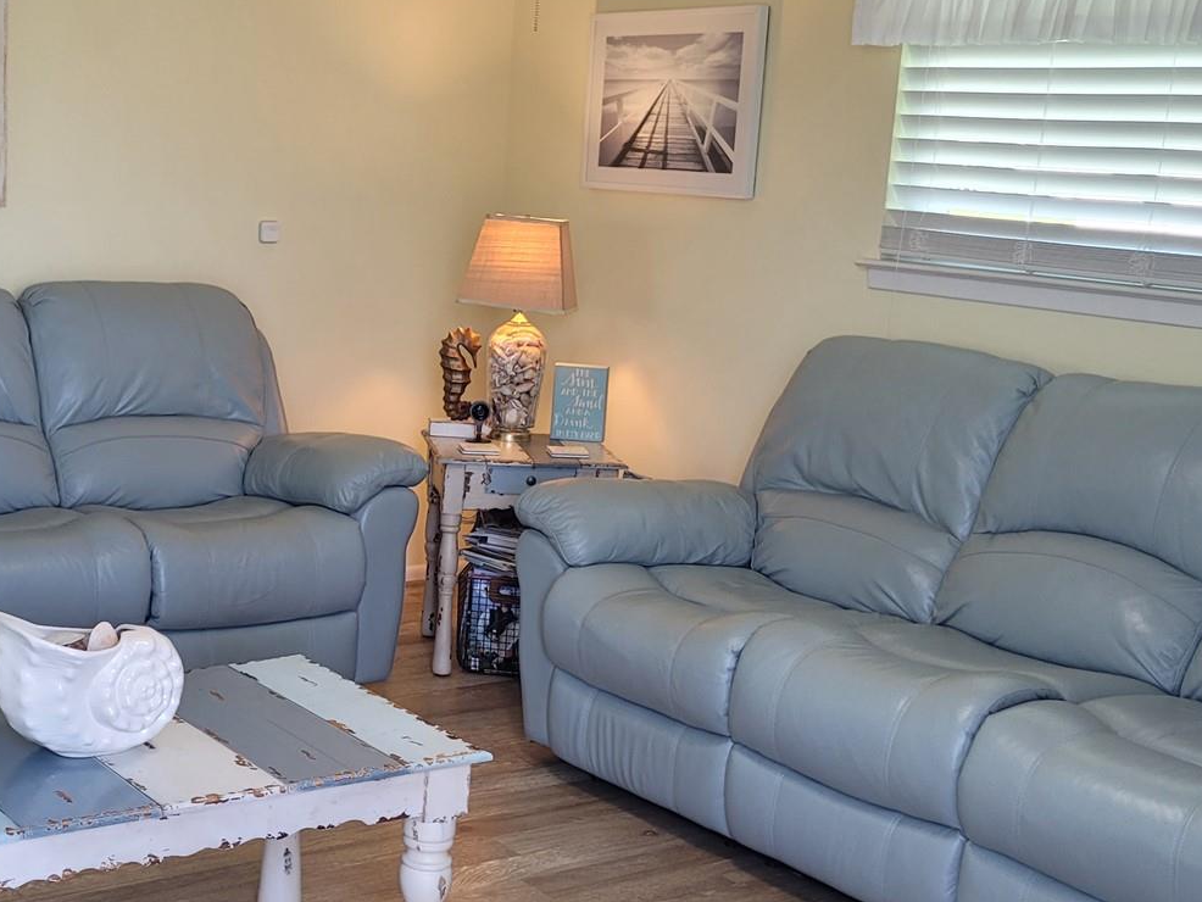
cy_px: 513
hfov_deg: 34.7
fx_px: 1876
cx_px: 277
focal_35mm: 54
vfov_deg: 27.0
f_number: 1.8
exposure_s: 1/120
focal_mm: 5.4
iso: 100
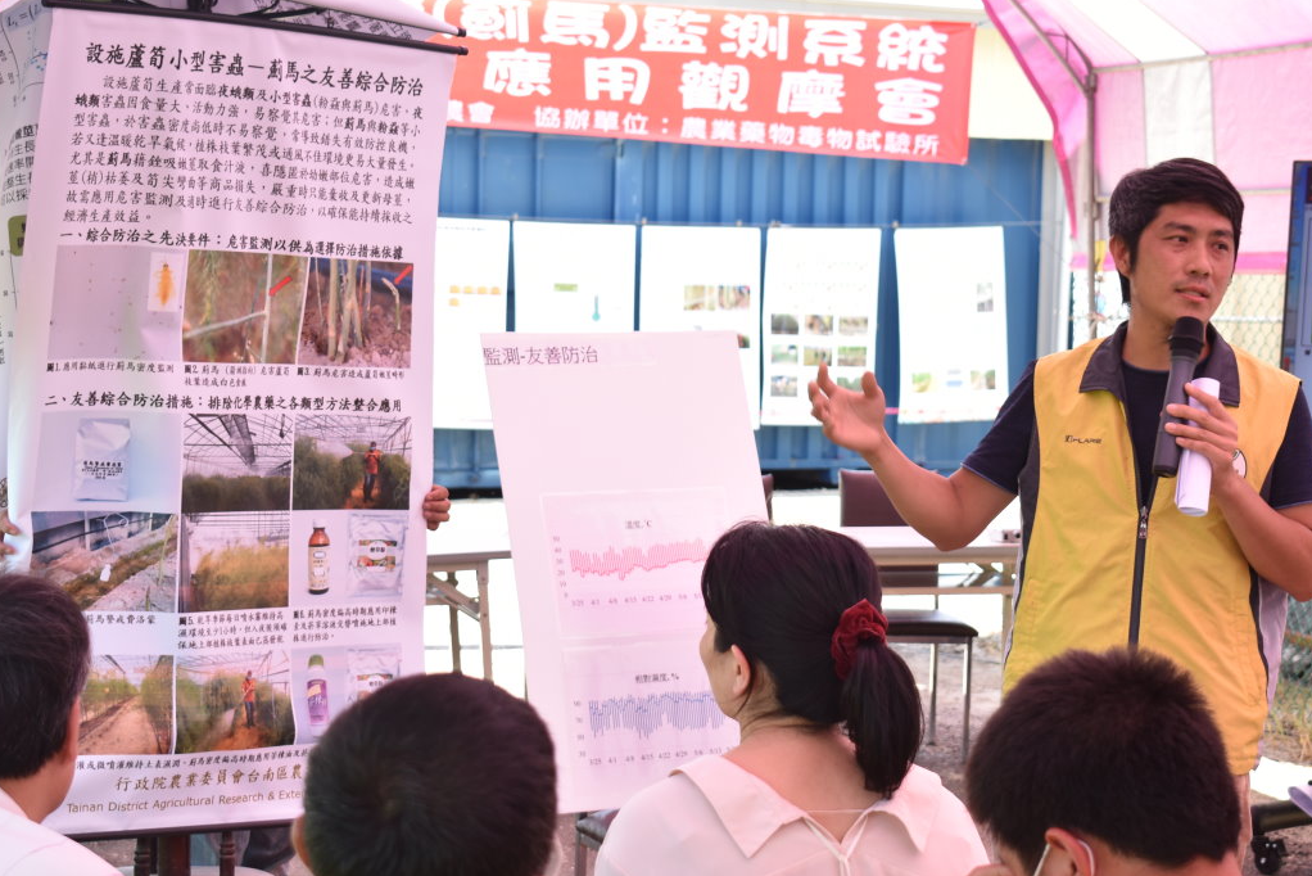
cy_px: 458
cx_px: 652
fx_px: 2953
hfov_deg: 25.1
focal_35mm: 81
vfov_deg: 16.9
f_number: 5.6
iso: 250
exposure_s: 1/125
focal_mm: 46
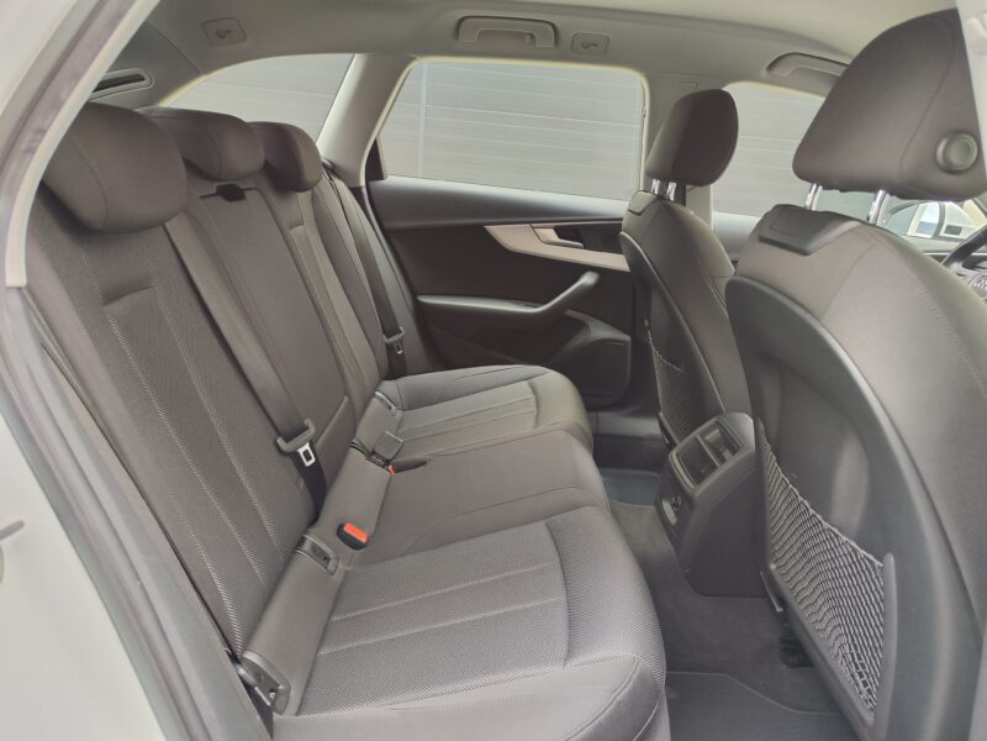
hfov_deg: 73.9
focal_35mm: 23
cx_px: 494
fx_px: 656
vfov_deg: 58.9
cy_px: 370
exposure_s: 1/83.8
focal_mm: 7.01
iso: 334
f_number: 1.69
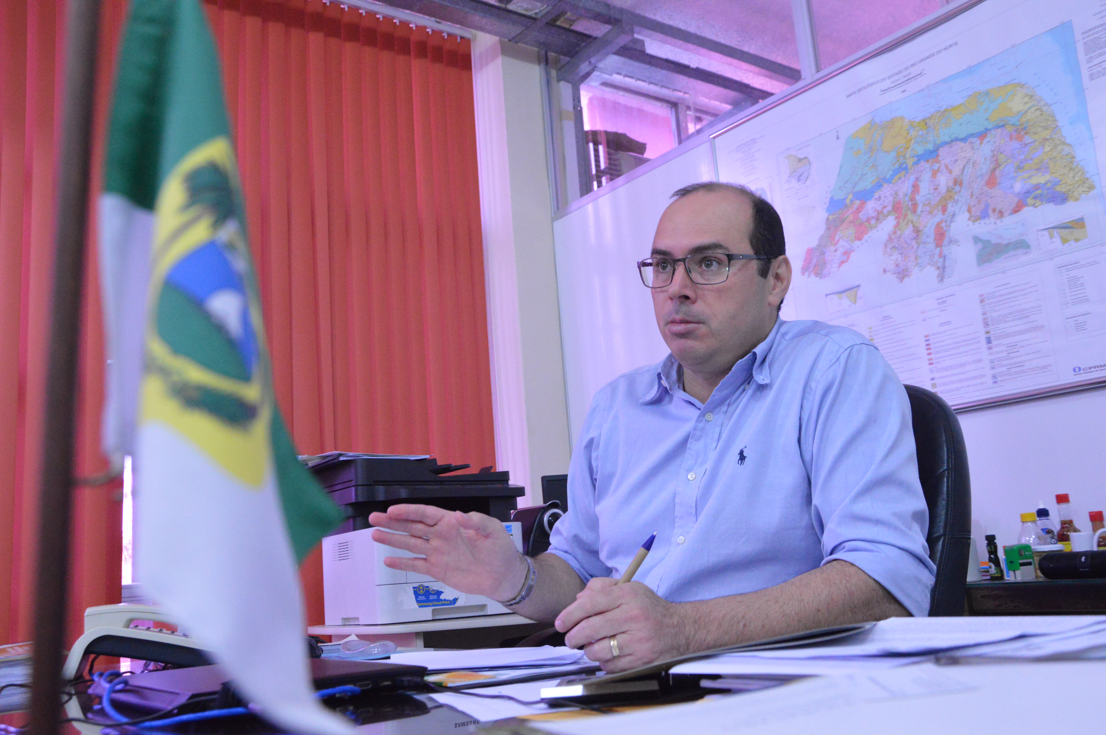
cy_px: 368
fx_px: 1013
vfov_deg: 39.9
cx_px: 553
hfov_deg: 57.3
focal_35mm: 33
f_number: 5.6
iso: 3200
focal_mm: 22
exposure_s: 1/60
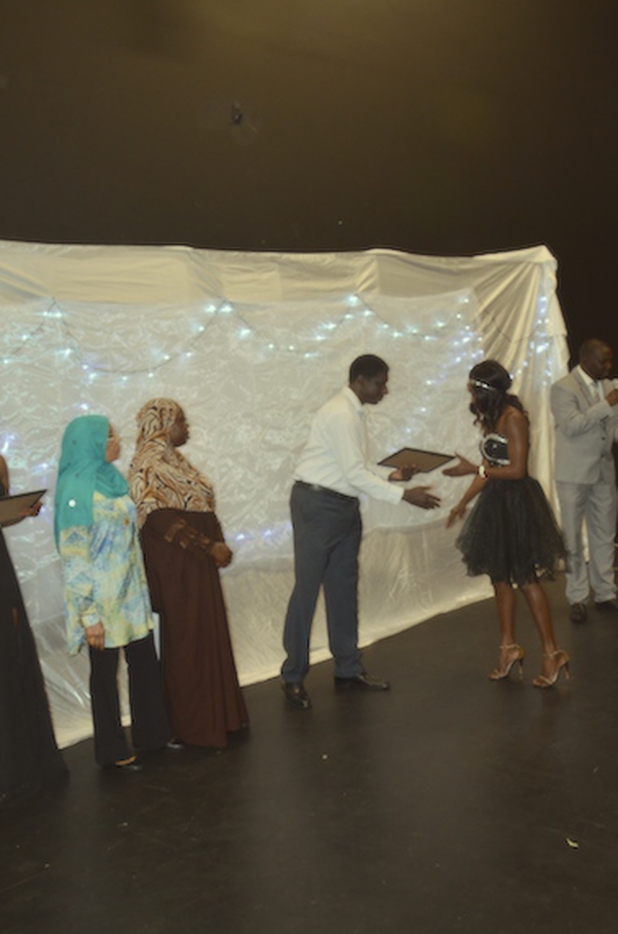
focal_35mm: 41
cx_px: 310
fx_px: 1061
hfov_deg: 32.5
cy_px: 469
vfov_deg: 47.5
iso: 800
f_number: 4
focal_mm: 26
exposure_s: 1/60
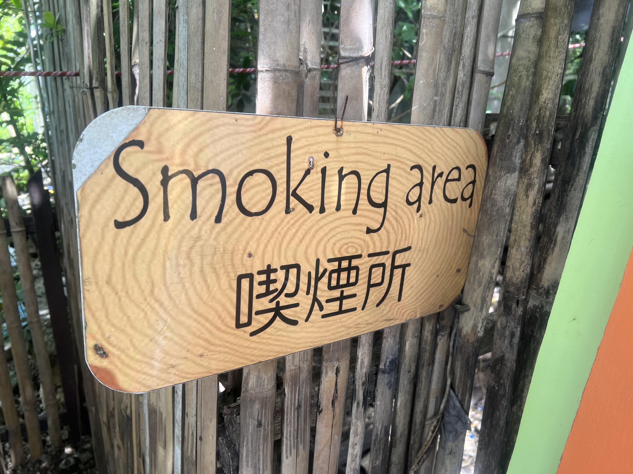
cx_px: 316
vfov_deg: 53.1
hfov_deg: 67.3
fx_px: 475
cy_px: 237
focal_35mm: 26
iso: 32
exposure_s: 1/126
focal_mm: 5.7
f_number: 1.5
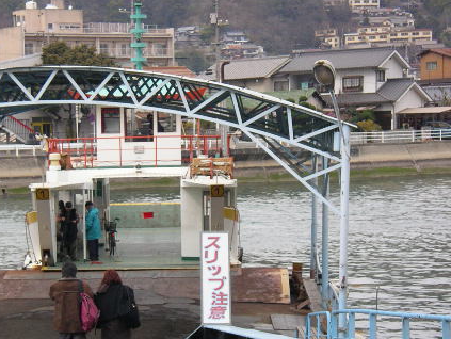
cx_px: 127
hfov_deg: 15.1
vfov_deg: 11.4
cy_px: 245
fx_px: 1695
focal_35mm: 130
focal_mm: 13.3
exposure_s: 1/320
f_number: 3.7
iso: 64
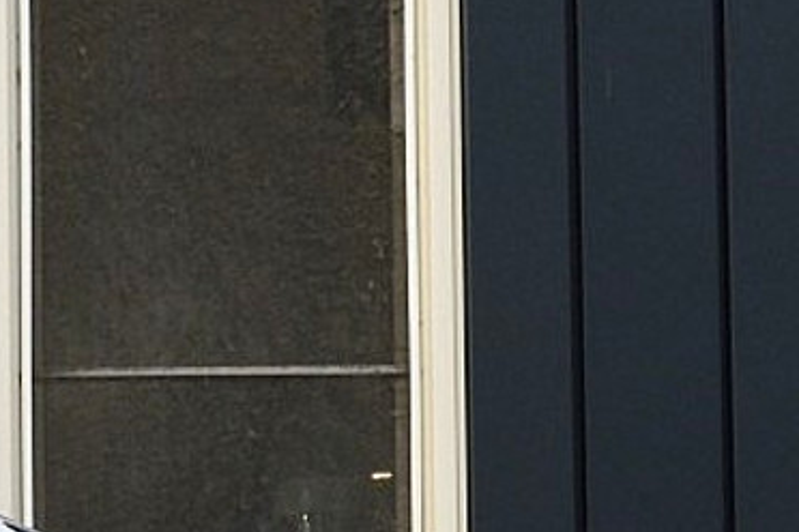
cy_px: 948
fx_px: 4128
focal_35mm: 186
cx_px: -230
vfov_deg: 7.2
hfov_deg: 10.8
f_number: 10
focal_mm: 24
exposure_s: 1/250
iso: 400
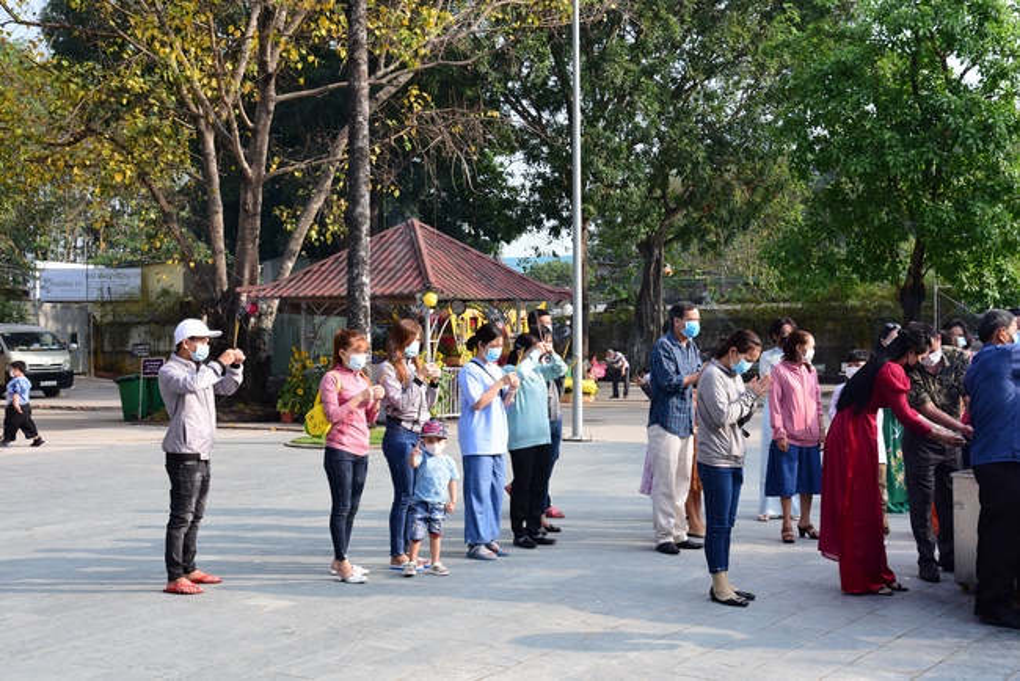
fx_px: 1361
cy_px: 340
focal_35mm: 48
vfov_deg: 28.1
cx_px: 510
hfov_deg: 41.1
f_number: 9
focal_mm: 48
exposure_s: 1/125
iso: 200
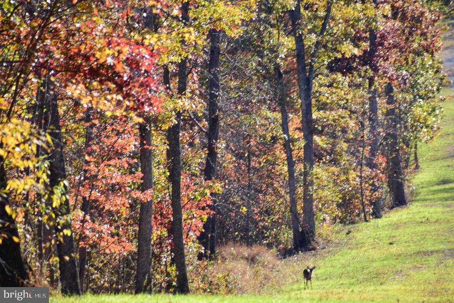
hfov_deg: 4.6
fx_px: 5675
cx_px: 227
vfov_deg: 3.1
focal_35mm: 450
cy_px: 152
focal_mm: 300
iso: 100
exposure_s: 1/100
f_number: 8
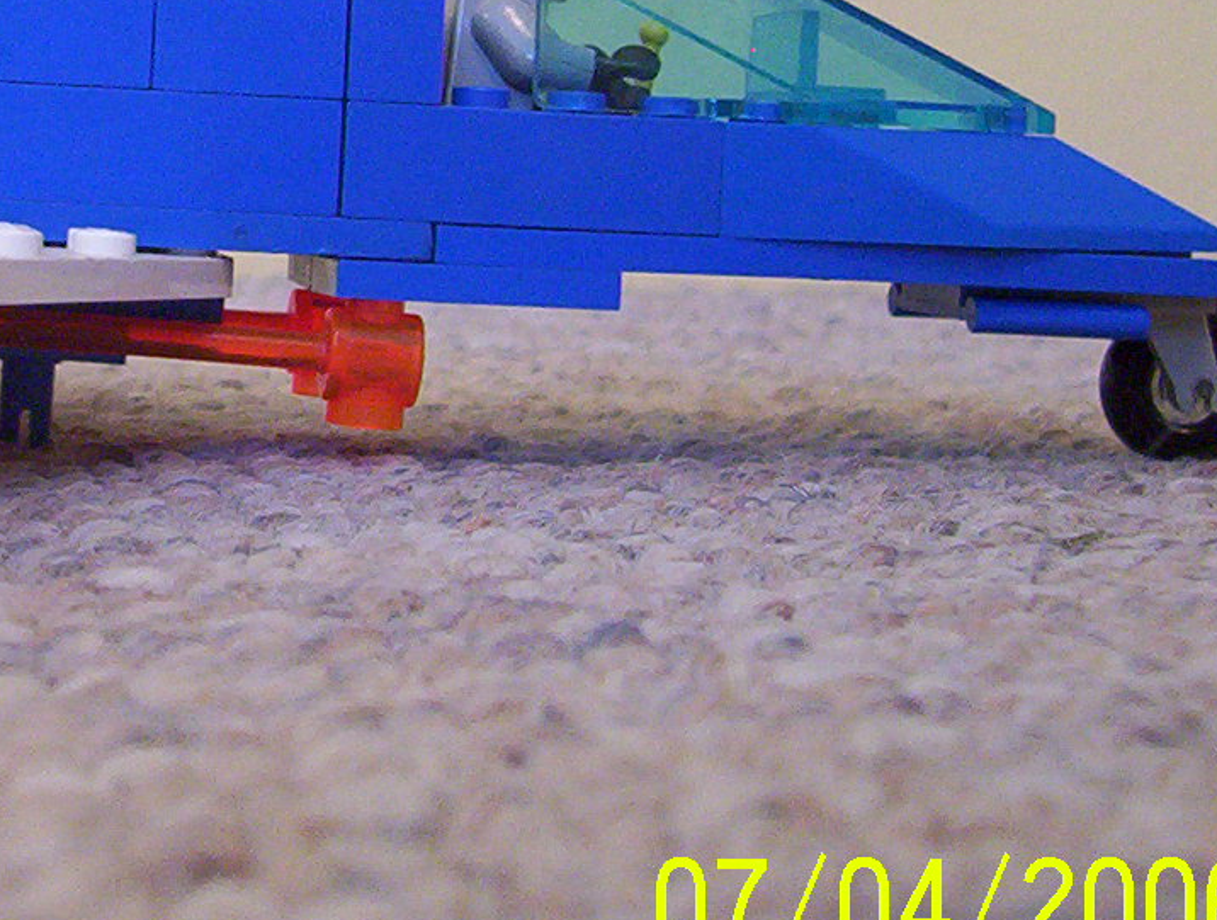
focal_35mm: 98
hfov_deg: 19.4
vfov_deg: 15.0
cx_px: 14
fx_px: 3455
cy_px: 116
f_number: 2.73
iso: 200
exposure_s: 1/11.2
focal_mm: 5.77
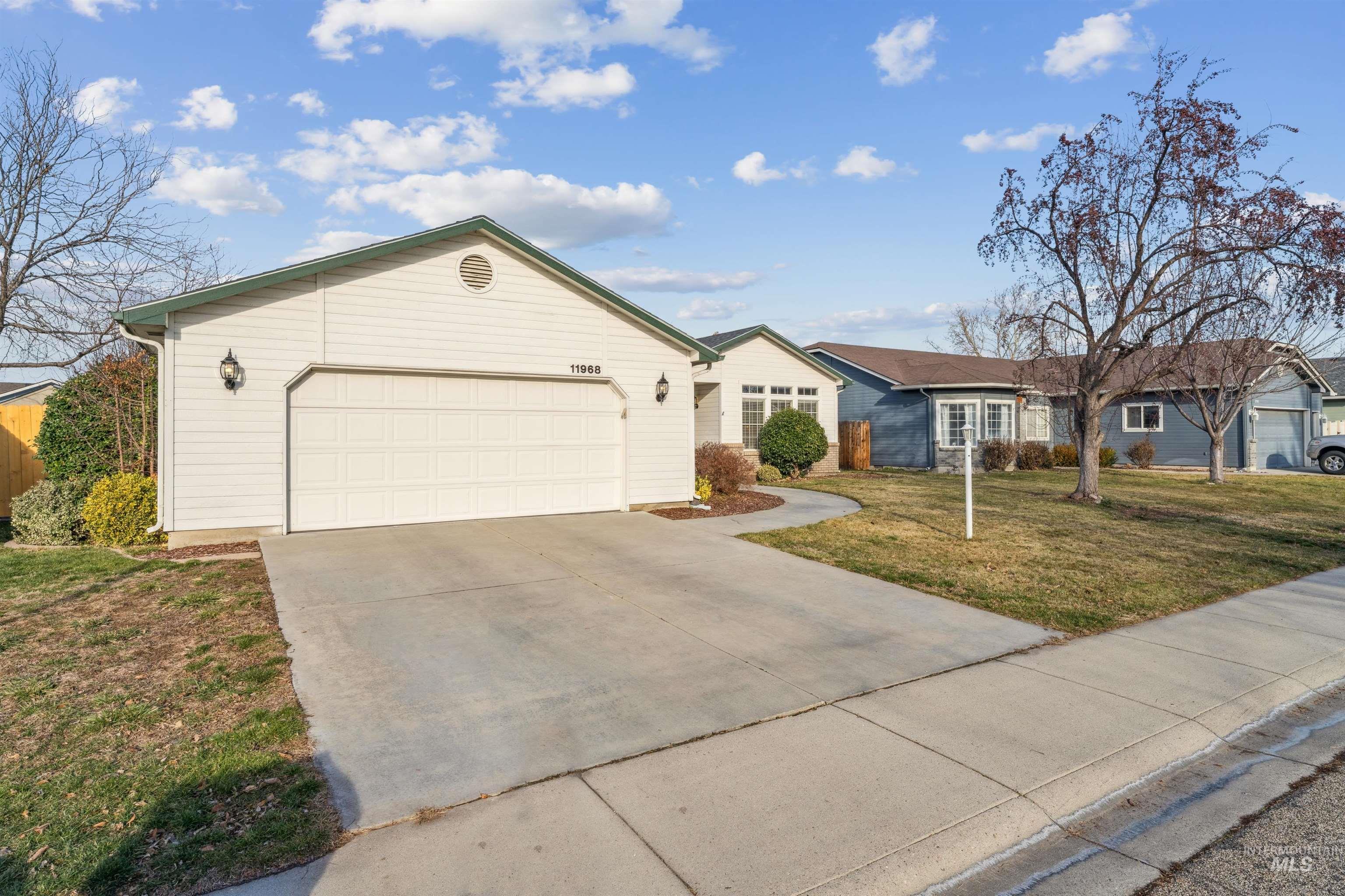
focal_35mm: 19
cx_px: 672
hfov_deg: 87.5
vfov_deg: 65.1
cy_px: 448
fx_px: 702
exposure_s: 1/400
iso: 400
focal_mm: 18.8
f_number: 13
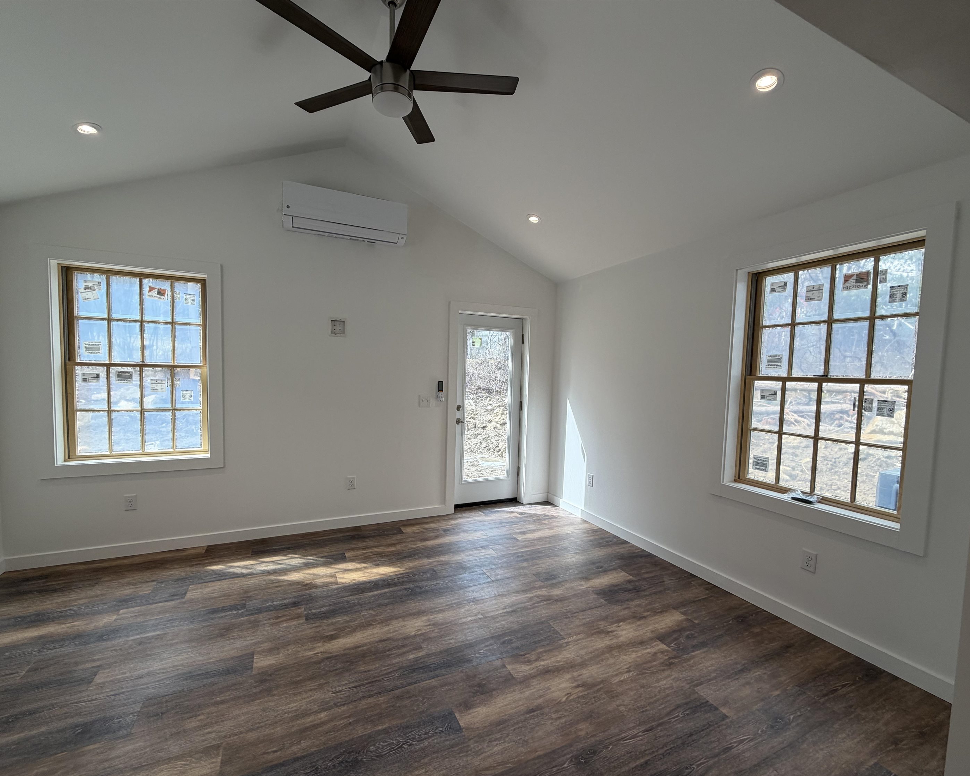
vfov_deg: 84.0
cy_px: 398
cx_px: 483
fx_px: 431
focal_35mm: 15
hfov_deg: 96.8
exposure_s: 1/120
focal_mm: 2.22
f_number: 2.2
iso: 50
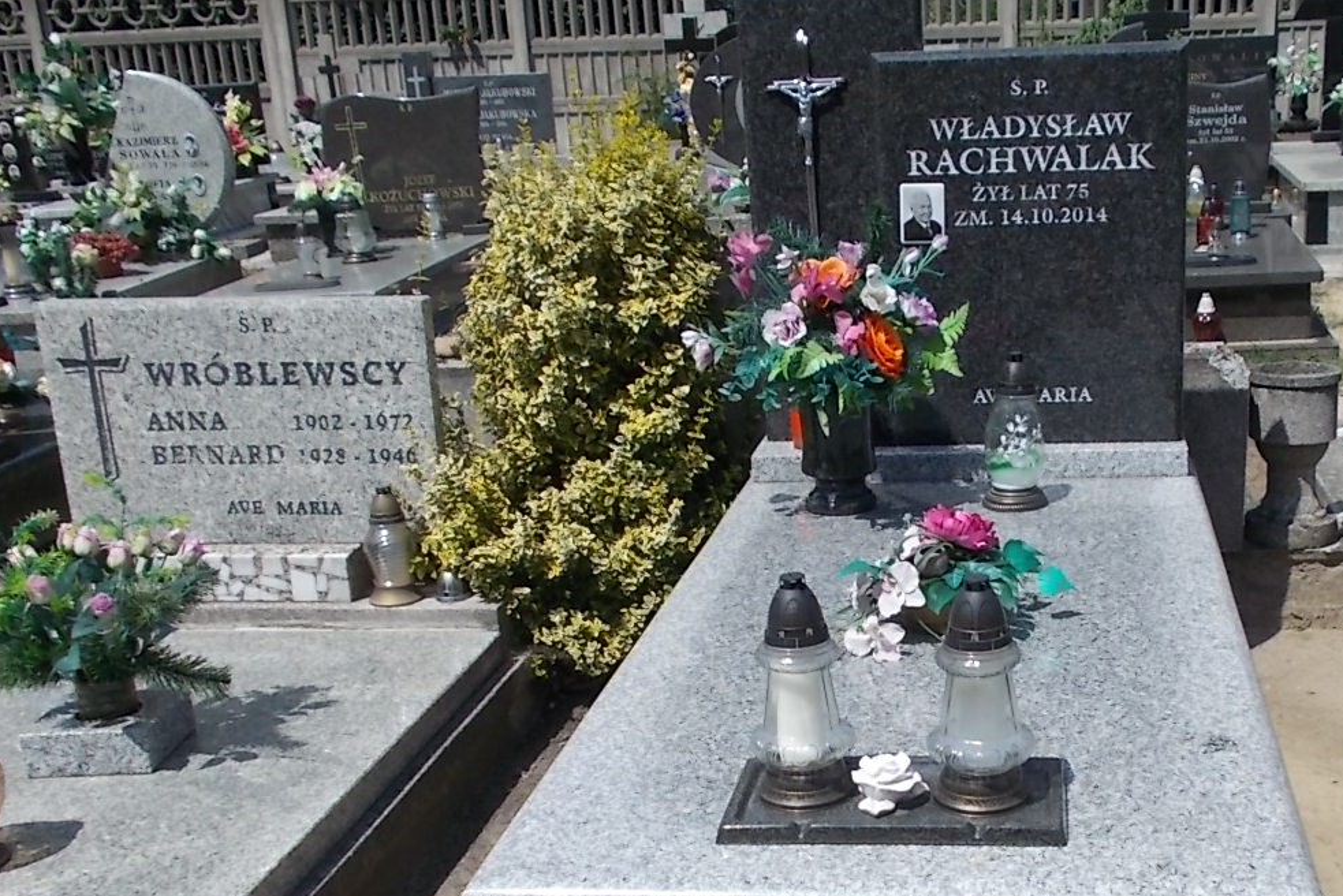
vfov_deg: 30.2
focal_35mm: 44
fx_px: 1642
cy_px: 621
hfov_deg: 43.9
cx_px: 894
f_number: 8
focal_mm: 4.6
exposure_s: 1/320
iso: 80
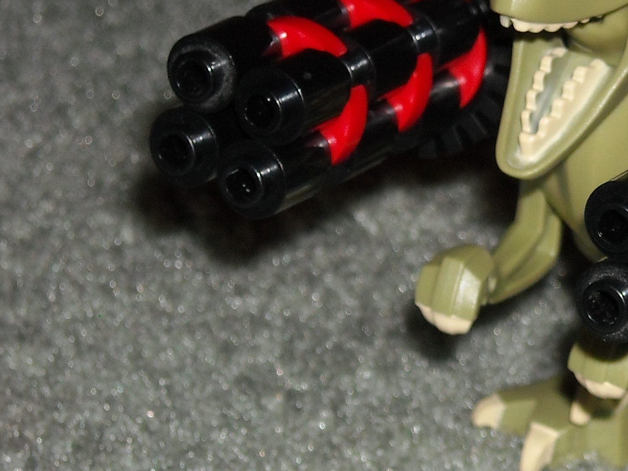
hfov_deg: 8.5
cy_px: 139
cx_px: 645
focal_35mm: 232
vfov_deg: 6.4
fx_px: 4209
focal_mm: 17.1
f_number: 4.7
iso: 200
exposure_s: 1/125
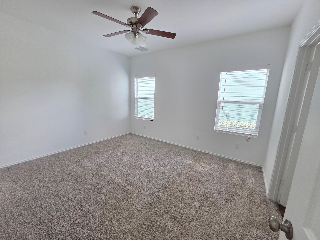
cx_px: 160
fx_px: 120
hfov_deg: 106.2
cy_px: 120
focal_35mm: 13
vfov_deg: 89.9
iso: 400
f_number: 2.2
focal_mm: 2.2
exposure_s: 1/60
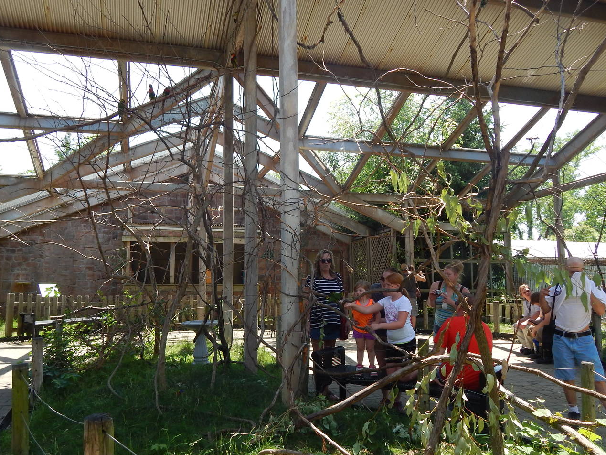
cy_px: 241
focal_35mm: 29
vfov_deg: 48.2
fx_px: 508
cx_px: 279
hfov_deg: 61.6
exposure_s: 1/400
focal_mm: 4
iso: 125
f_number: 3
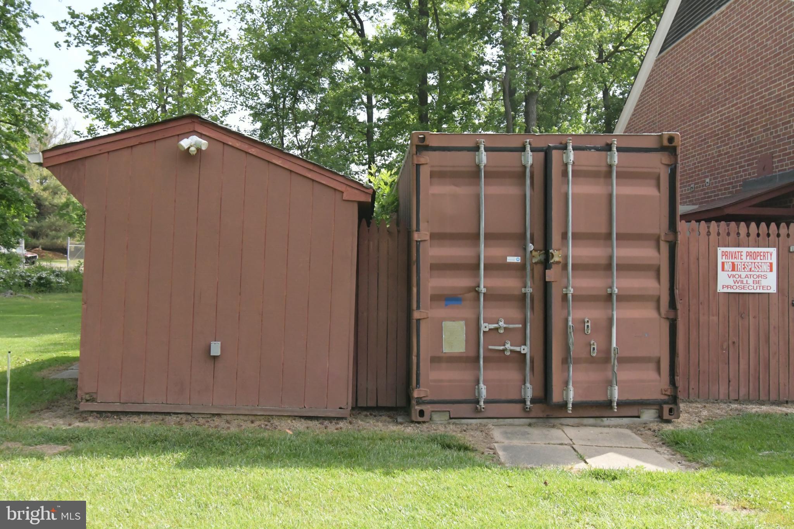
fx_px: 662
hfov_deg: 61.9
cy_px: 264
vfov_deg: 43.6
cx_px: 397
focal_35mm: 30
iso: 6400
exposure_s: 1/6400
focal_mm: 20
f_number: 8
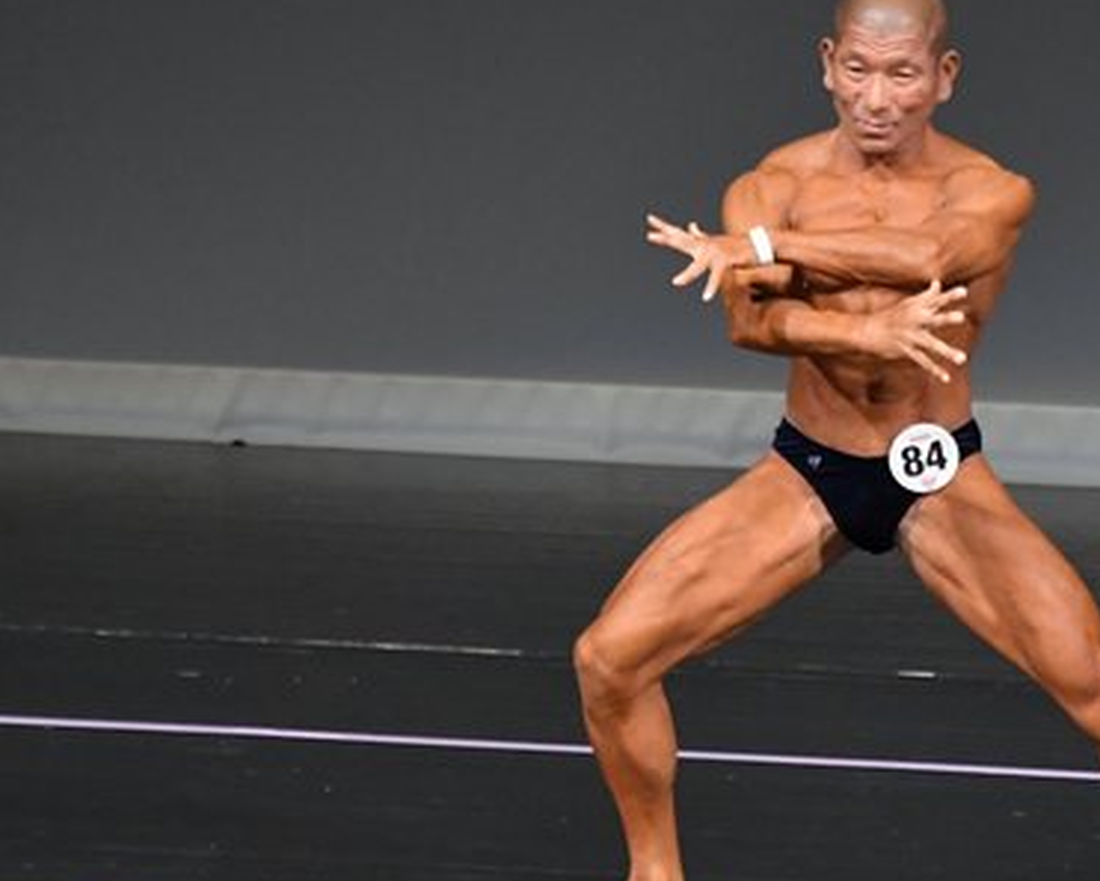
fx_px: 20092
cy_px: 442
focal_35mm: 617
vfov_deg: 2.5
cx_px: 980
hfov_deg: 3.1
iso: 4000
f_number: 5.6
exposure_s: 1/400
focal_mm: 210
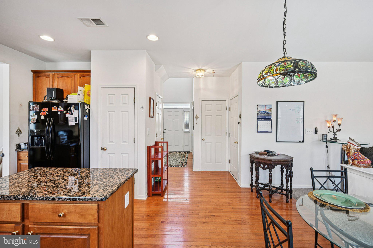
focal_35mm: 16
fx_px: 166
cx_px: 186
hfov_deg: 96.7
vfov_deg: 73.7
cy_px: 124
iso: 400
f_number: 8
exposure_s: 1/20
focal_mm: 16
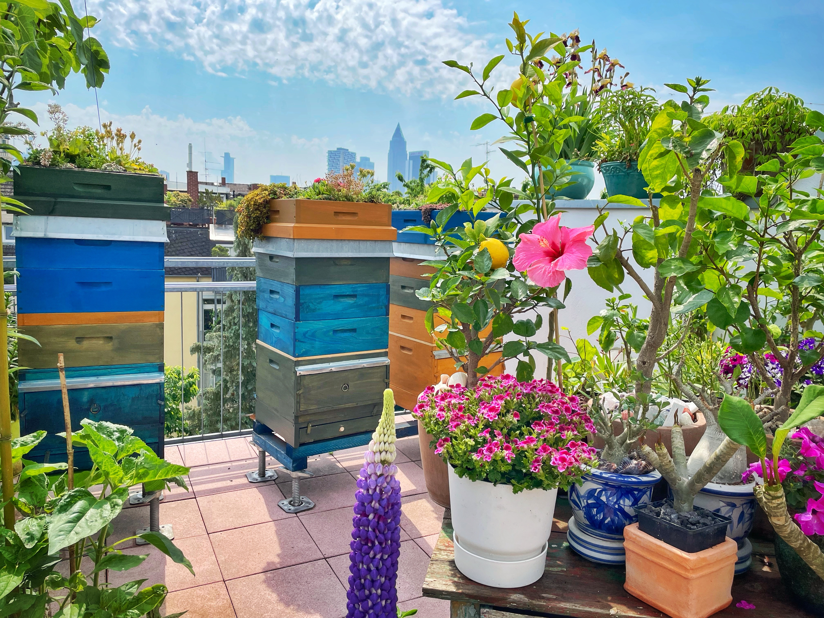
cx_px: 412
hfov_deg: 67.3
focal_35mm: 26
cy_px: 309
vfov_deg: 53.1
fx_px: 619
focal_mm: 4.2
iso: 32
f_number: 1.6
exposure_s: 1/3401
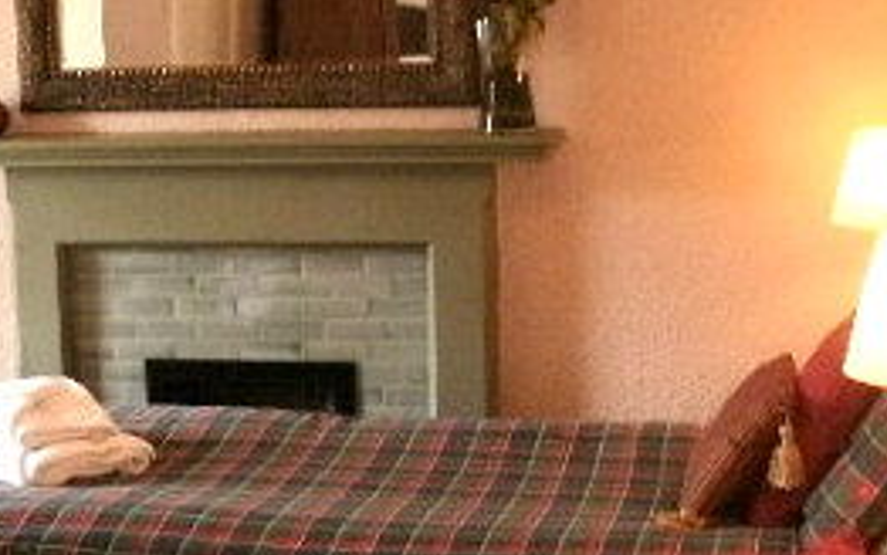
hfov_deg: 24.5
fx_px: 2007
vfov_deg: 15.6
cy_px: 448
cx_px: 174
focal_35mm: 83
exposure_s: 1/30
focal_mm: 6.3
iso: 125
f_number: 3.5
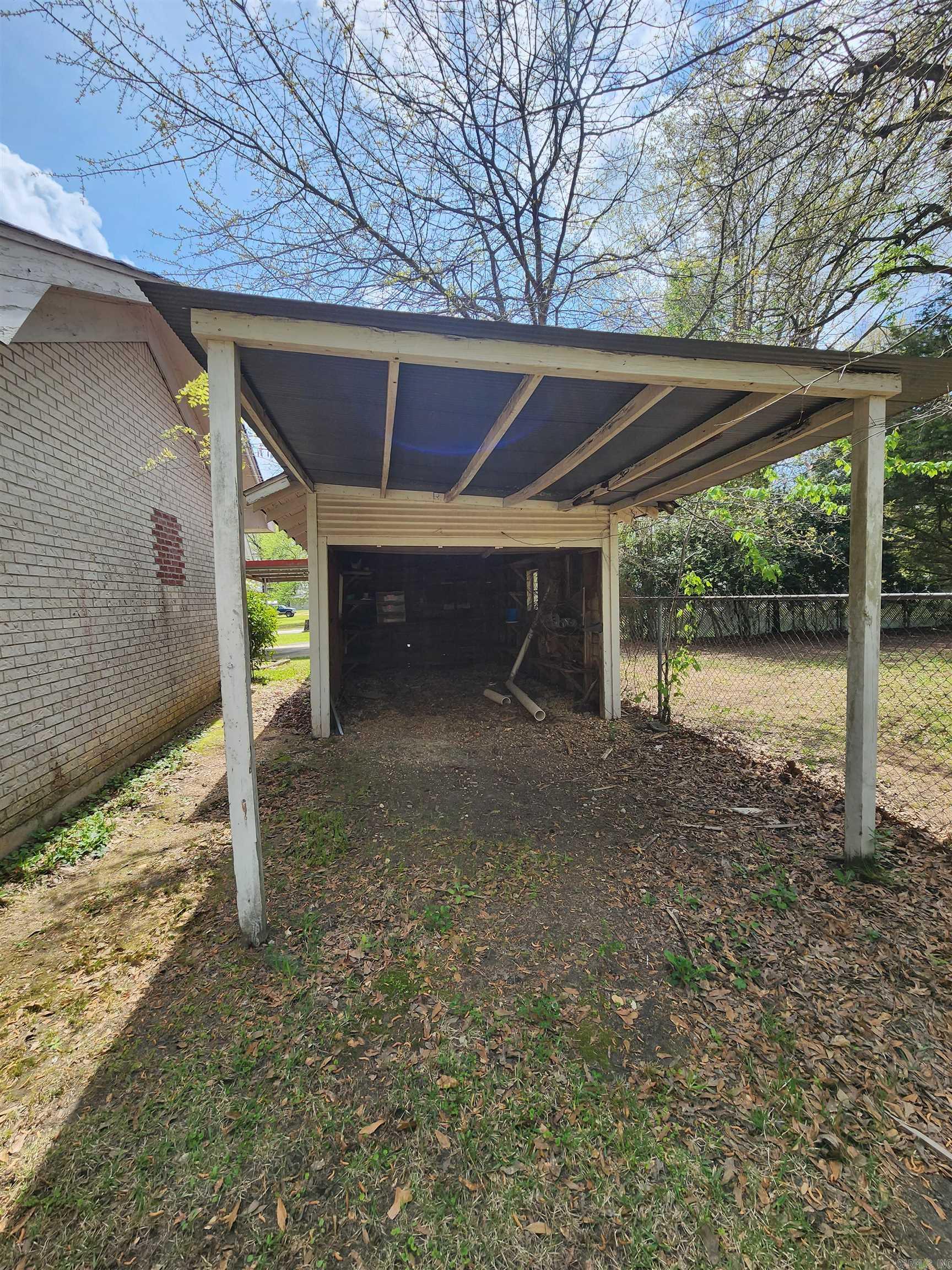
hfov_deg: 89.9
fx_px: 477
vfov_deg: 106.2
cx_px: 476
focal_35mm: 13
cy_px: 635
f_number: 2.2
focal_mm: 2.2
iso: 50
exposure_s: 1/1262
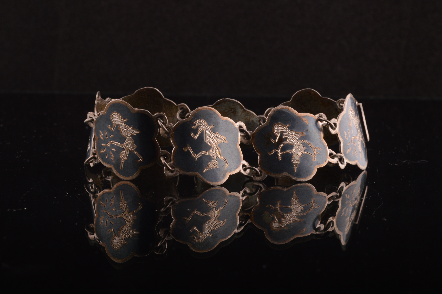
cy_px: 147
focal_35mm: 90
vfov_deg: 15.2
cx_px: 221
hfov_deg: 22.6
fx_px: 1104
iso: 100
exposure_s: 1/200
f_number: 20
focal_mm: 60
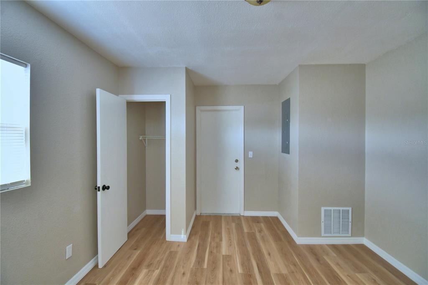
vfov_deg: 77.3
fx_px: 178
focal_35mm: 15
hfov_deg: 100.4
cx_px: 214
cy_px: 142
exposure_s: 1/30
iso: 500
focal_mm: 10
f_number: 4.5
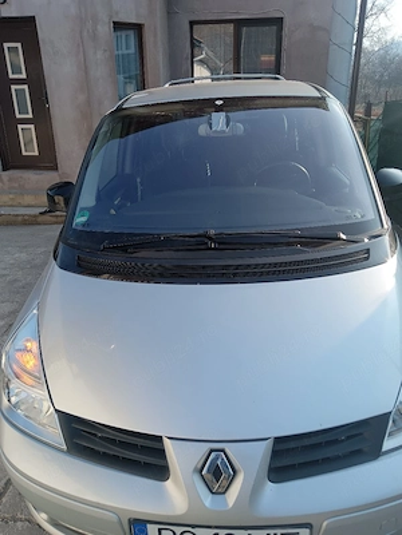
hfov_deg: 51.4
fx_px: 418
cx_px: 201
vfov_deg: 65.3
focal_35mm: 27
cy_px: 268
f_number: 1.9
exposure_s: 1/286
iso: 100
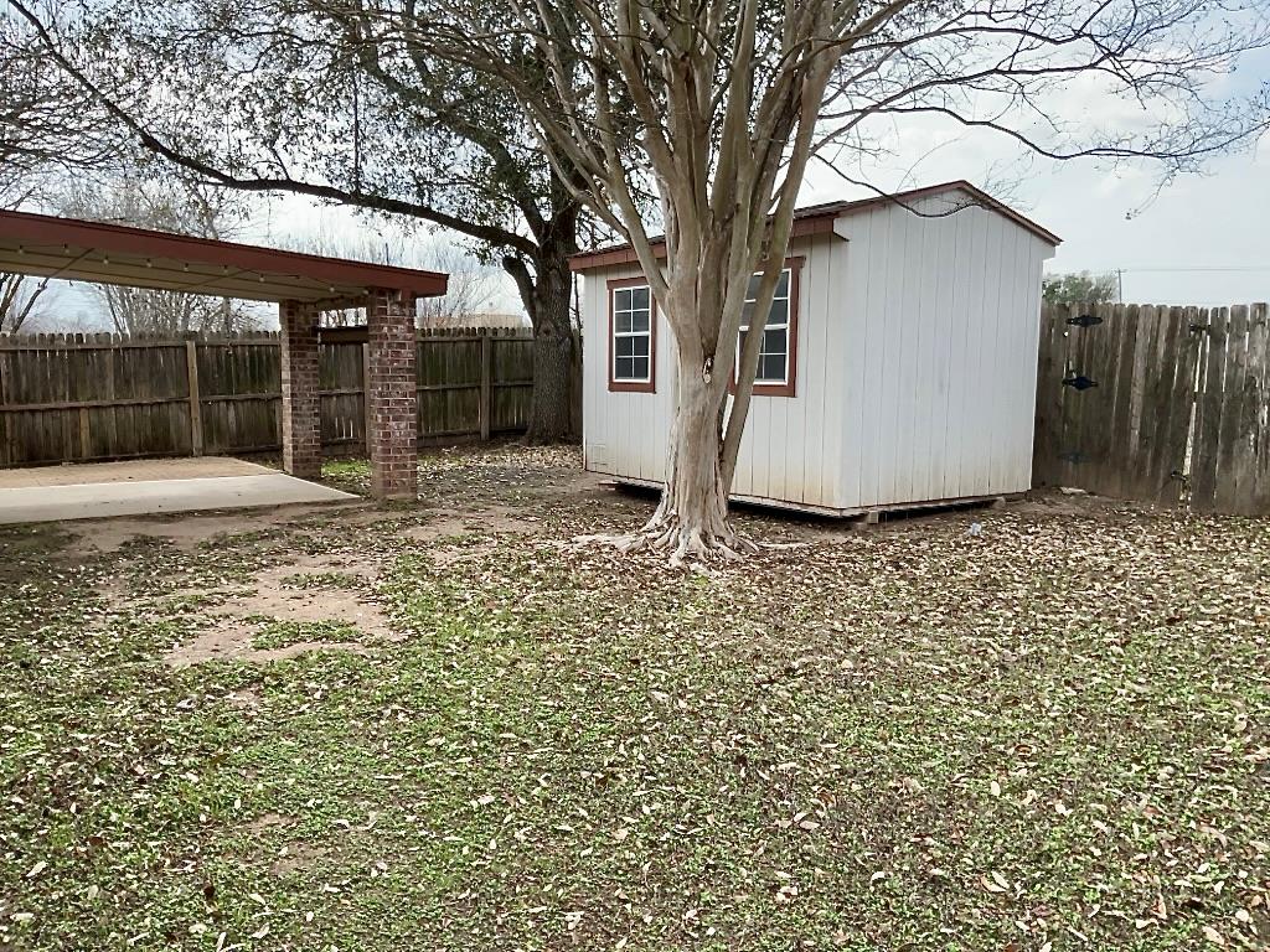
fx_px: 991
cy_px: 476
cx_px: 635
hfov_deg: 65.3
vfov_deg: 51.4
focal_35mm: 27
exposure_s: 1/759
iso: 32
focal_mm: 3
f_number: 1.8
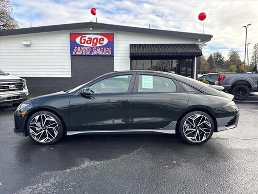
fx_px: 179
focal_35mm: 24
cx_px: 129
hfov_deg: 71.6
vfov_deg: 56.8
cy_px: 97
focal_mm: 6.76
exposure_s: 1/780
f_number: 1.78
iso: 80
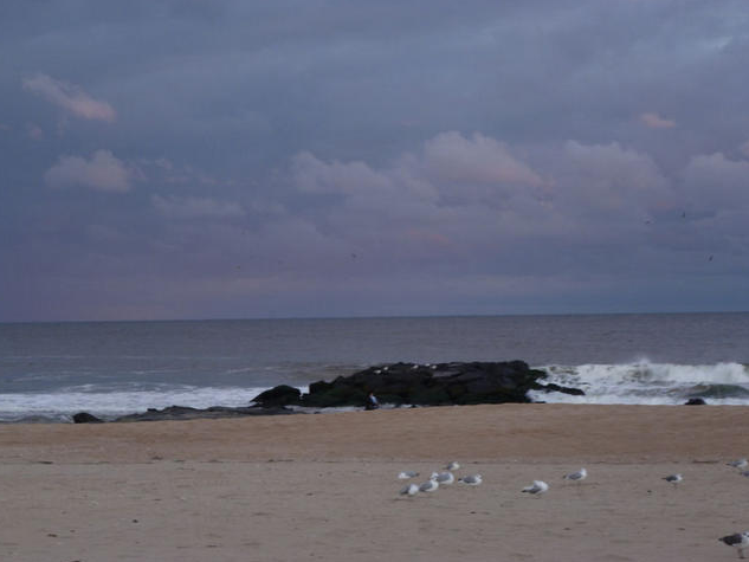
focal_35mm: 97
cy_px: 282
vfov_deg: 15.2
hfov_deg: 20.2
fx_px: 2099
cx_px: 373
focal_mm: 17.3
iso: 100
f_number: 5
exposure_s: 1/30
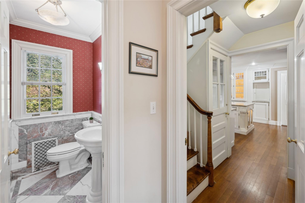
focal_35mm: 14
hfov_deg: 104.3
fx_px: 119
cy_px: 102
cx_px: 152
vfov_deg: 81.1
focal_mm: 14
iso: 200
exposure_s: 1/5
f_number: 11
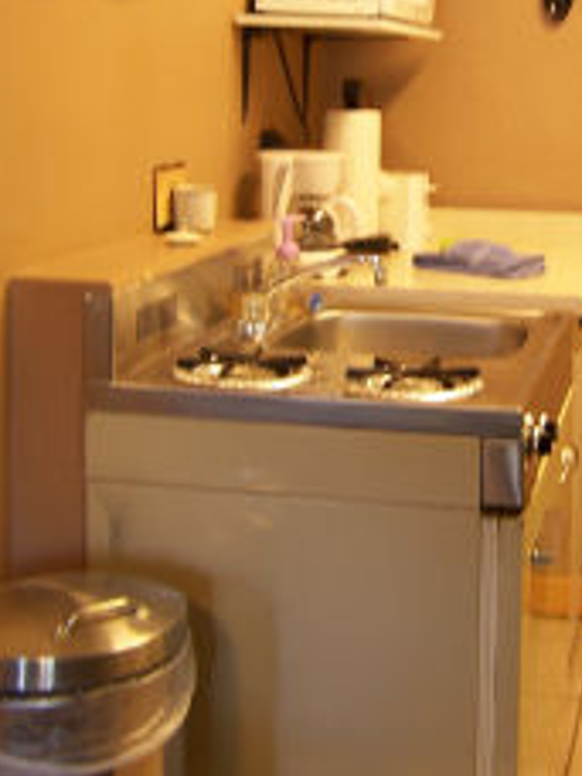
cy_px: 157
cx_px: 483
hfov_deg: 24.7
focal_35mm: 58
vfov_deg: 32.3
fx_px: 1300
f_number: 3.4
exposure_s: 1/4
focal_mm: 5.5
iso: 80
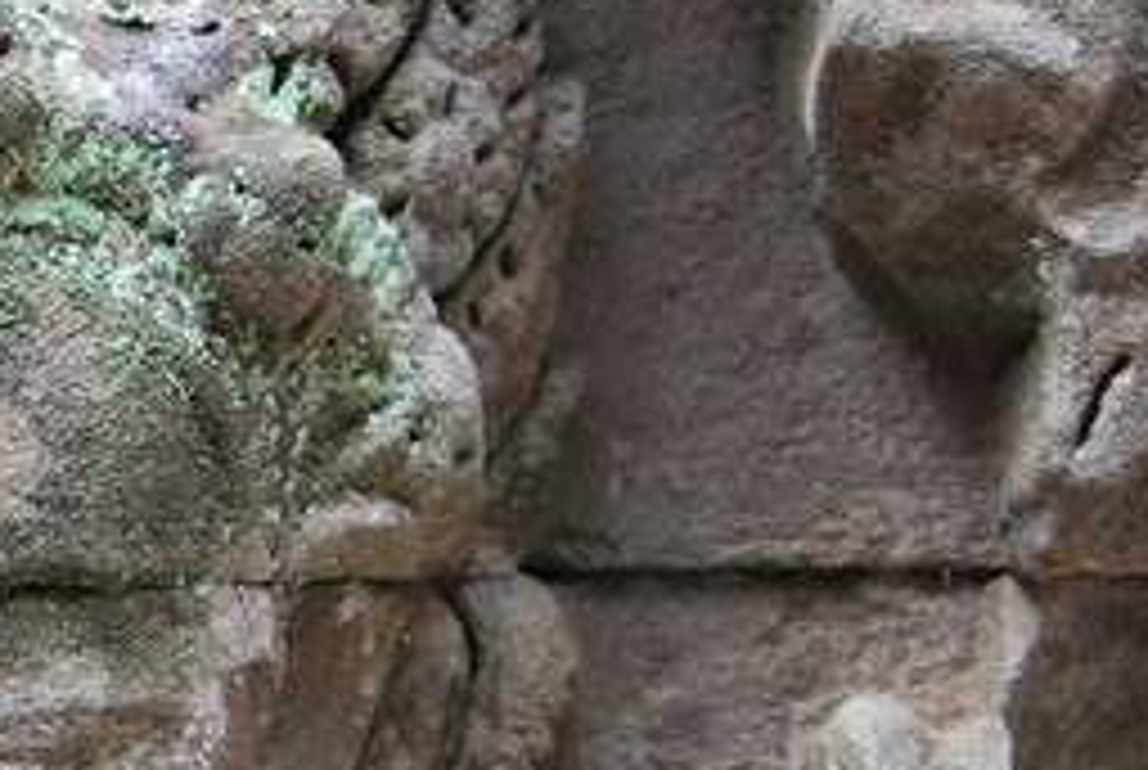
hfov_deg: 17.8
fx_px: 3514
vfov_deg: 12.5
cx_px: -162
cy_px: 462
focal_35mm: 110
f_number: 3.8
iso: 200
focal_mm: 22
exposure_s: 1/40
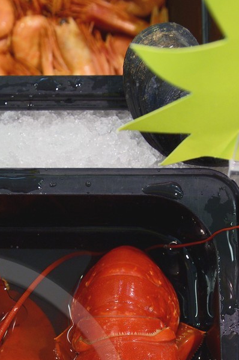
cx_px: -48
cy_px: 439
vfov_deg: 20.8
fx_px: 907
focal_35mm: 91
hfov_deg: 14.5
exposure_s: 1/60
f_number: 5
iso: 800
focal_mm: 34
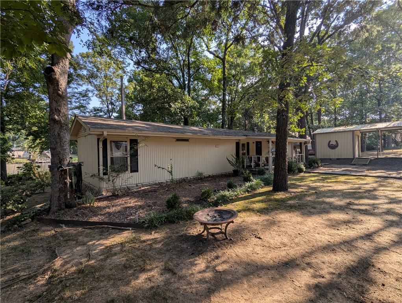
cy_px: 152
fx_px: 186
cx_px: 201
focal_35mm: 16
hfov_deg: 94.4
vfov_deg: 78.2
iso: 49
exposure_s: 1/633
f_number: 2.2
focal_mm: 2.35
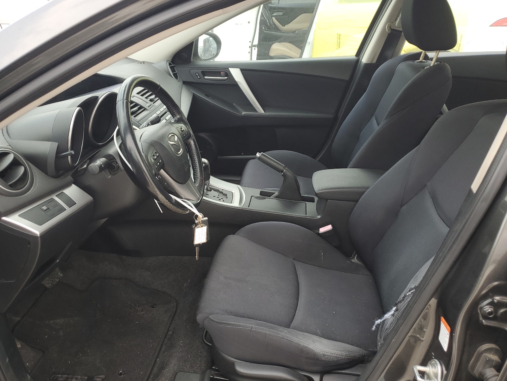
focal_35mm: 26
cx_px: 254
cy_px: 190
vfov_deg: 53.1
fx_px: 381
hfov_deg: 67.3
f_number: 1.5
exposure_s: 1/185
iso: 50
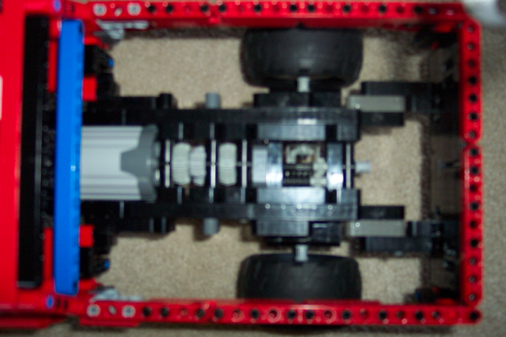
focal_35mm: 38
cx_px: 253
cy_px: 168
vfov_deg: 35.1
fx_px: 534
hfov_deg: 50.7
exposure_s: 1/30
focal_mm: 8
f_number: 2.8
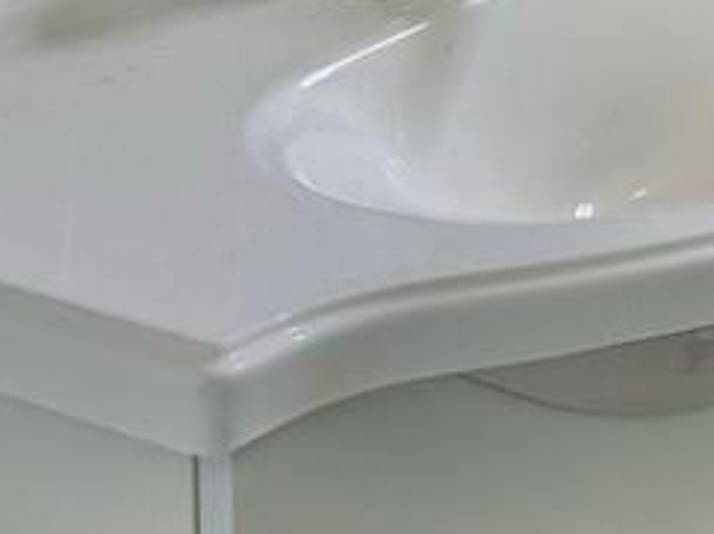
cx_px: 1425
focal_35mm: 159
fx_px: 3276
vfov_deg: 8.7
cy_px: -646
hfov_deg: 11.3
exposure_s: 1/209
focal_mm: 6.86
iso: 80
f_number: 1.78
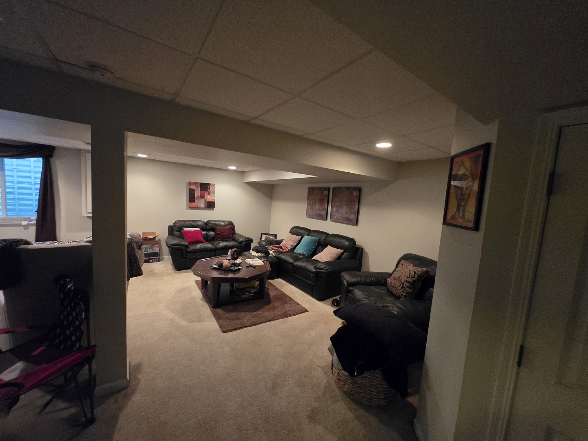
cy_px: 220
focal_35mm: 13
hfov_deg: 106.2
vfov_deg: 89.9
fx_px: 221
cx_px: 294
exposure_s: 1/60
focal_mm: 1.7
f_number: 2.2
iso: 1250
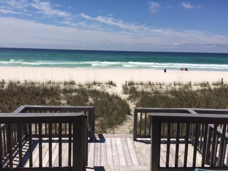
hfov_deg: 61.7
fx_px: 191
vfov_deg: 48.2
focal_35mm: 29
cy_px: 86
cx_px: 114
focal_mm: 4.15
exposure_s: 1/5882
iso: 40
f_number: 2.2
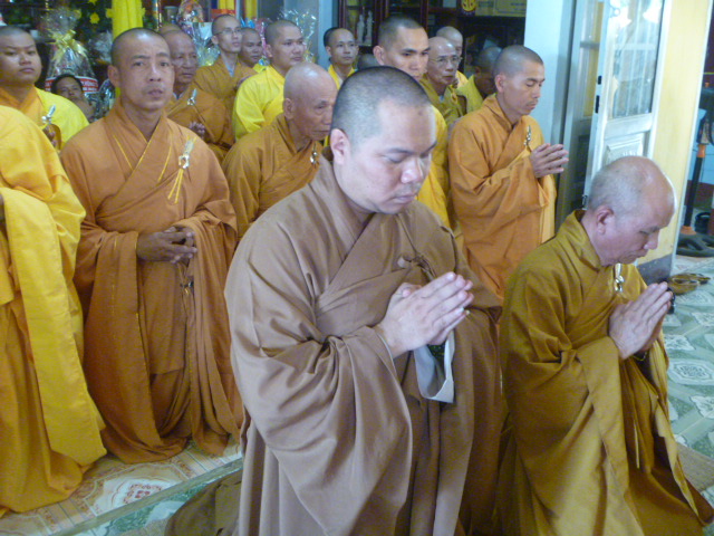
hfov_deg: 52.6
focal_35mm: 35
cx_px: 357
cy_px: 268
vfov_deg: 40.7
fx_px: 722
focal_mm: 6.3
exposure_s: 1/8
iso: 400
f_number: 3.5
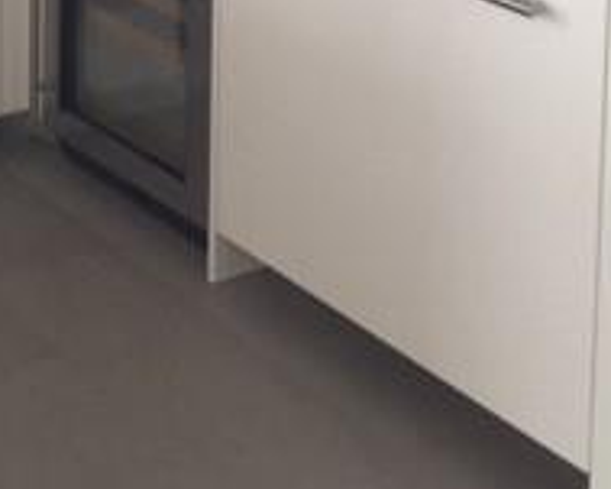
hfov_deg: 19.7
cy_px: -288
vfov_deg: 14.7
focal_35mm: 96
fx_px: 1735
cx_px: 81
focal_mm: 4.15
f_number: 2.2
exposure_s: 1/60
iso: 40
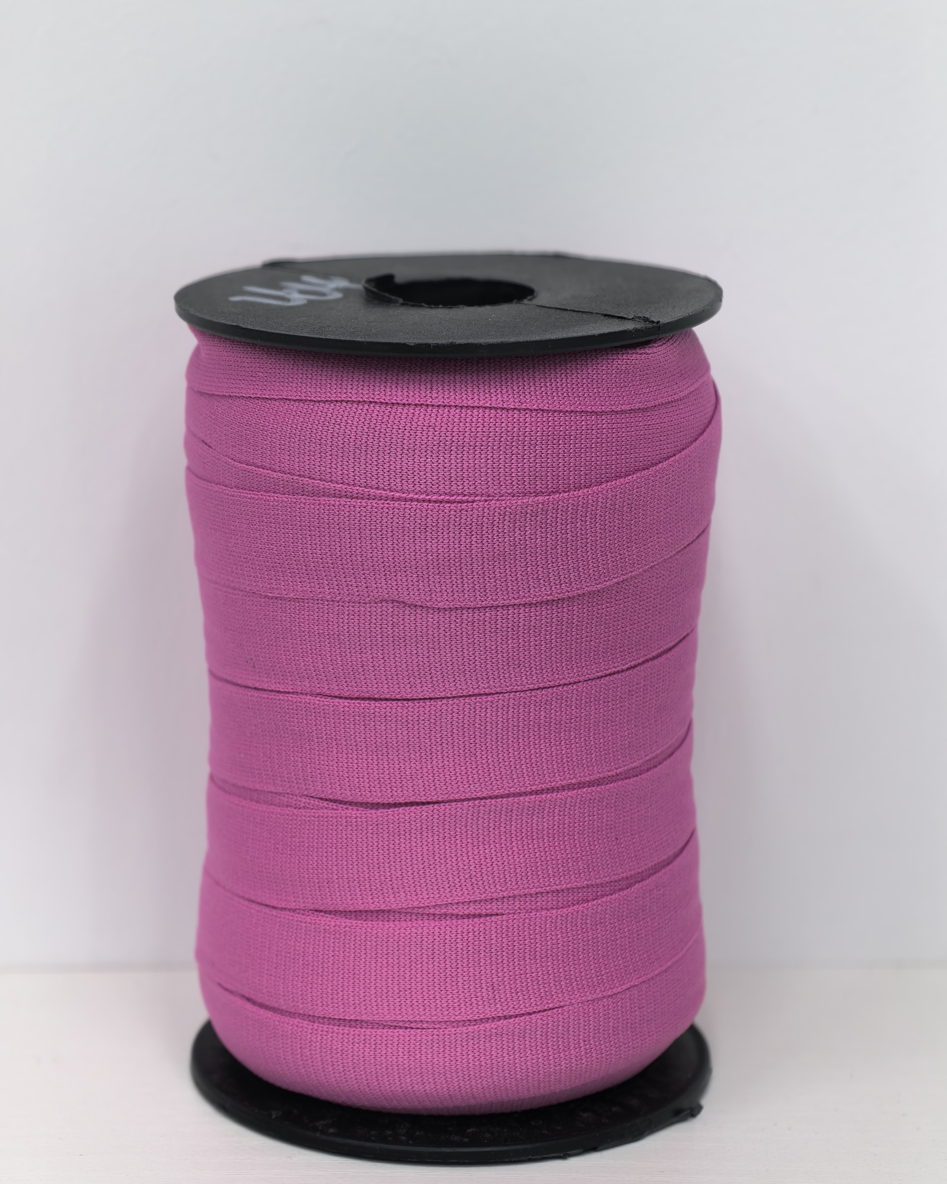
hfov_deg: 16.5
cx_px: 474
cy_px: 629
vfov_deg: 20.6
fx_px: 3258
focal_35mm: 93
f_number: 2.4
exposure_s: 1/100
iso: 125
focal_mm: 24.13
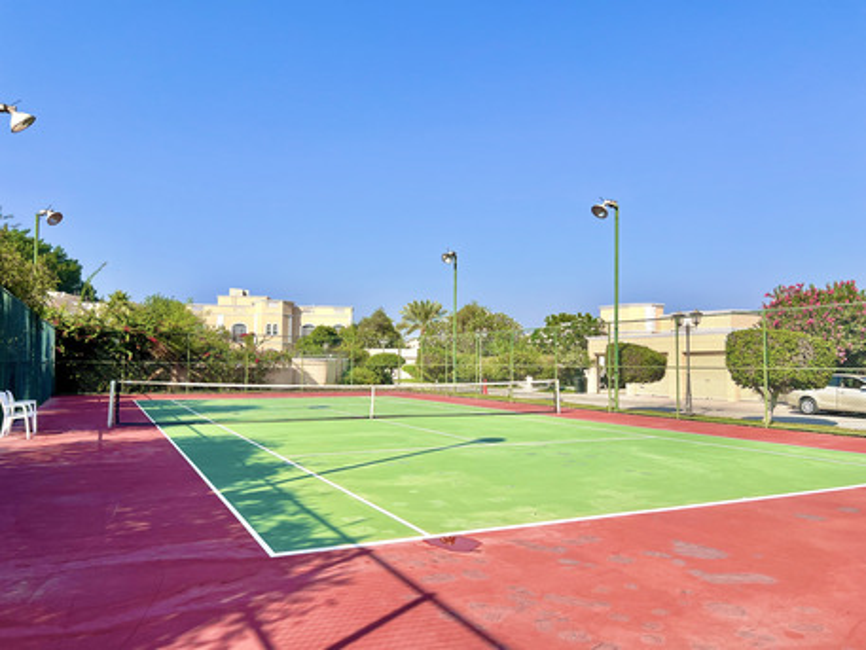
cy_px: 325
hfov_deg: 67.3
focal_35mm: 26
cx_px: 433
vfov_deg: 53.1
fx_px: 651
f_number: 1.5
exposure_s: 1/4444
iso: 50
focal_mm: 5.7
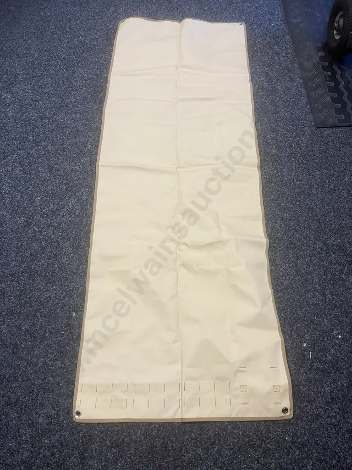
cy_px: 235
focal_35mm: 28
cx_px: 176
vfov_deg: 63.4
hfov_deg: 49.7
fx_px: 380
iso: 80
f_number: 1.8
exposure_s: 1/50
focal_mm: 3.99
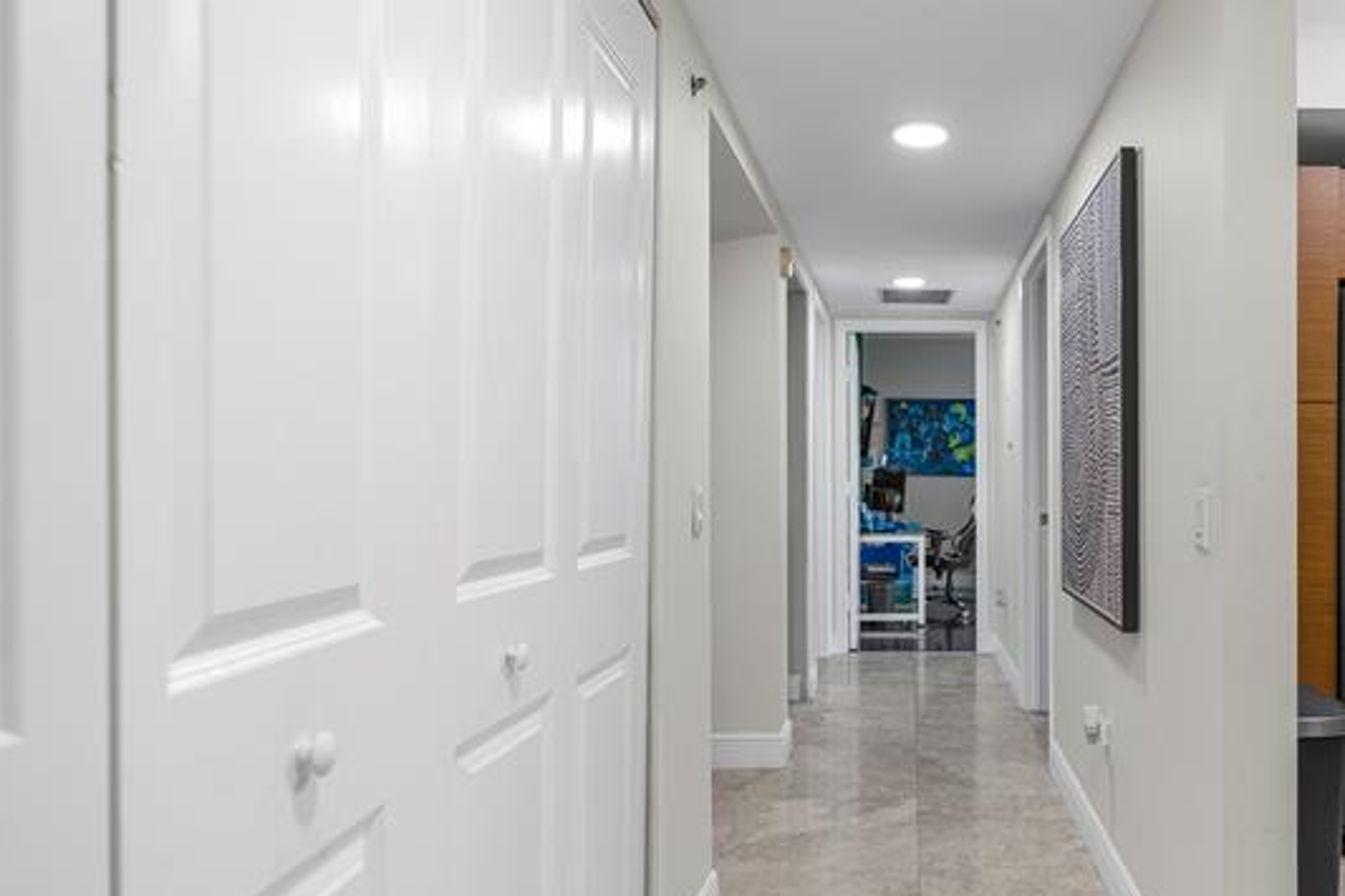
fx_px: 896
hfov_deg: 70.6
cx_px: 941
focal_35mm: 24
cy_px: 428
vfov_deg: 53.1
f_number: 4
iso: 80
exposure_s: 1/4
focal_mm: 16
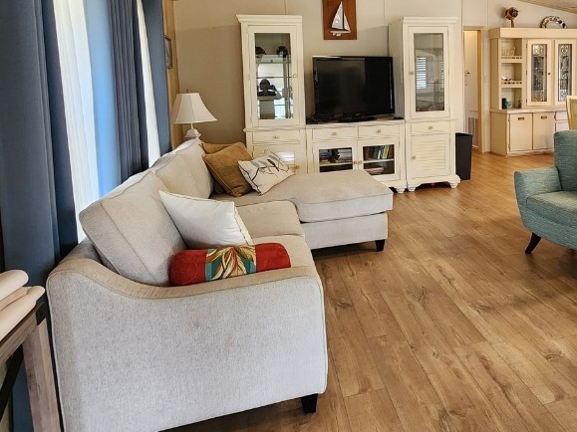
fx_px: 383
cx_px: 374
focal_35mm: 23
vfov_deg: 56.2
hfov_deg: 72.2
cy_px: 111
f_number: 2.2
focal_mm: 2.2
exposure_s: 1/60
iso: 320
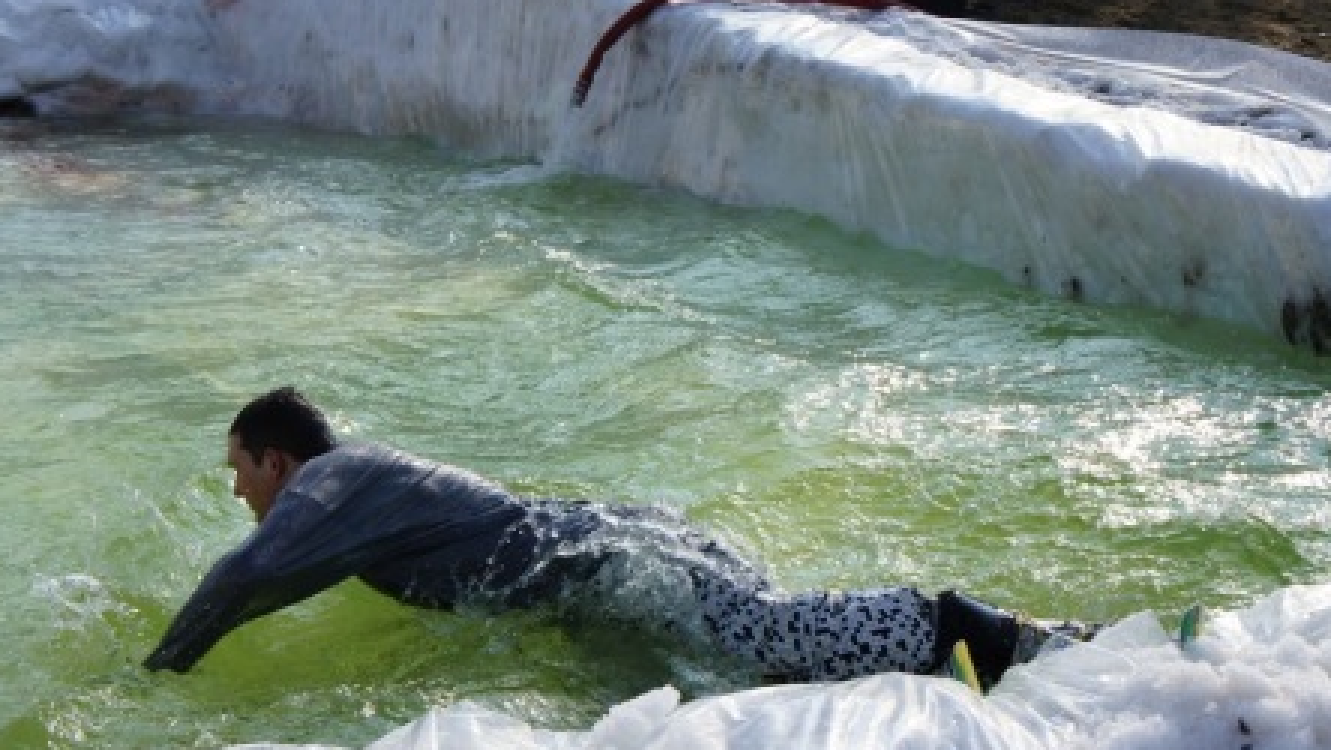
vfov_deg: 17.7
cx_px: 666
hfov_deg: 31.0
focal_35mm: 68
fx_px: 2400
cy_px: 462
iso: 200
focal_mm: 40
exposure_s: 1/250
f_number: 13
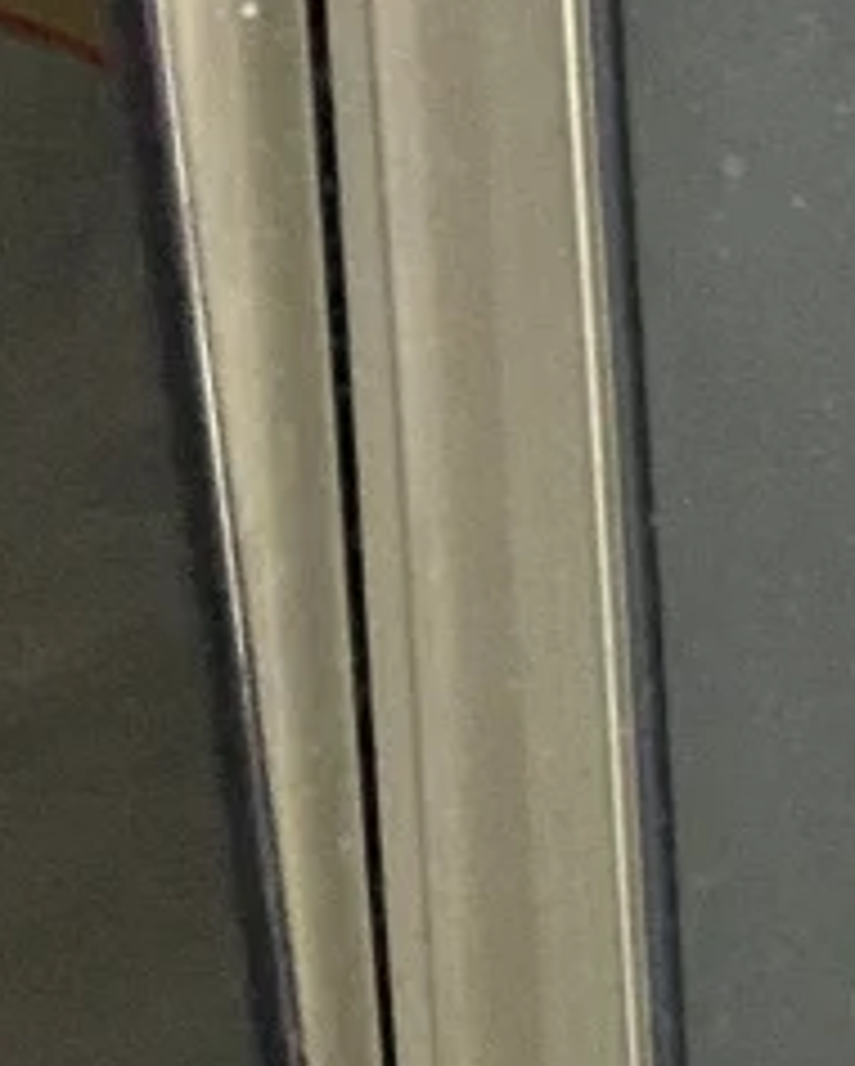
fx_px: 4865
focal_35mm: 154
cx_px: 1652
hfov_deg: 9.5
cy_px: 2114
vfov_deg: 11.3
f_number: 1.8
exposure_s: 1/25
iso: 640
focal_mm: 4.25
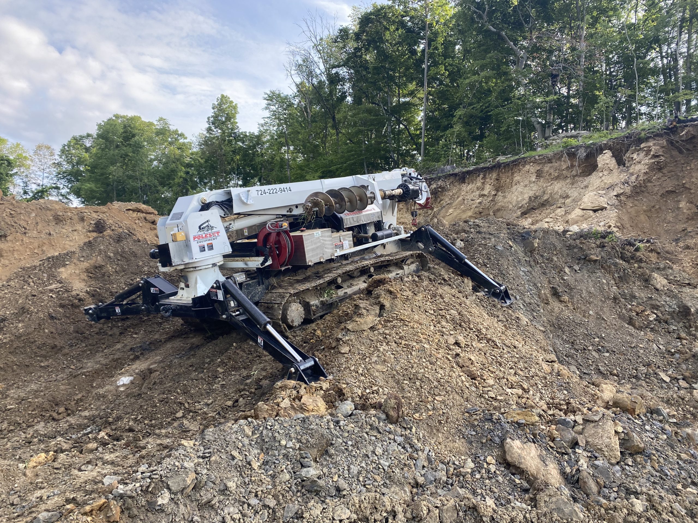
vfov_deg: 53.1
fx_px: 524
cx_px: 349
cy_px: 262
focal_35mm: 26
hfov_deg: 67.3
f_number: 1.8
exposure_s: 1/479
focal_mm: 4.25
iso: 32
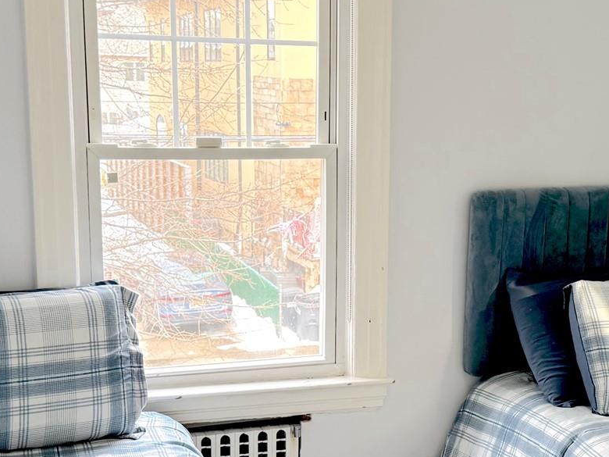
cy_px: 267
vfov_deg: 23.3
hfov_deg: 30.6
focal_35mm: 63
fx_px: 1108
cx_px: 389
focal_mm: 6.76
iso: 100
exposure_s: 1/121
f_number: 1.78
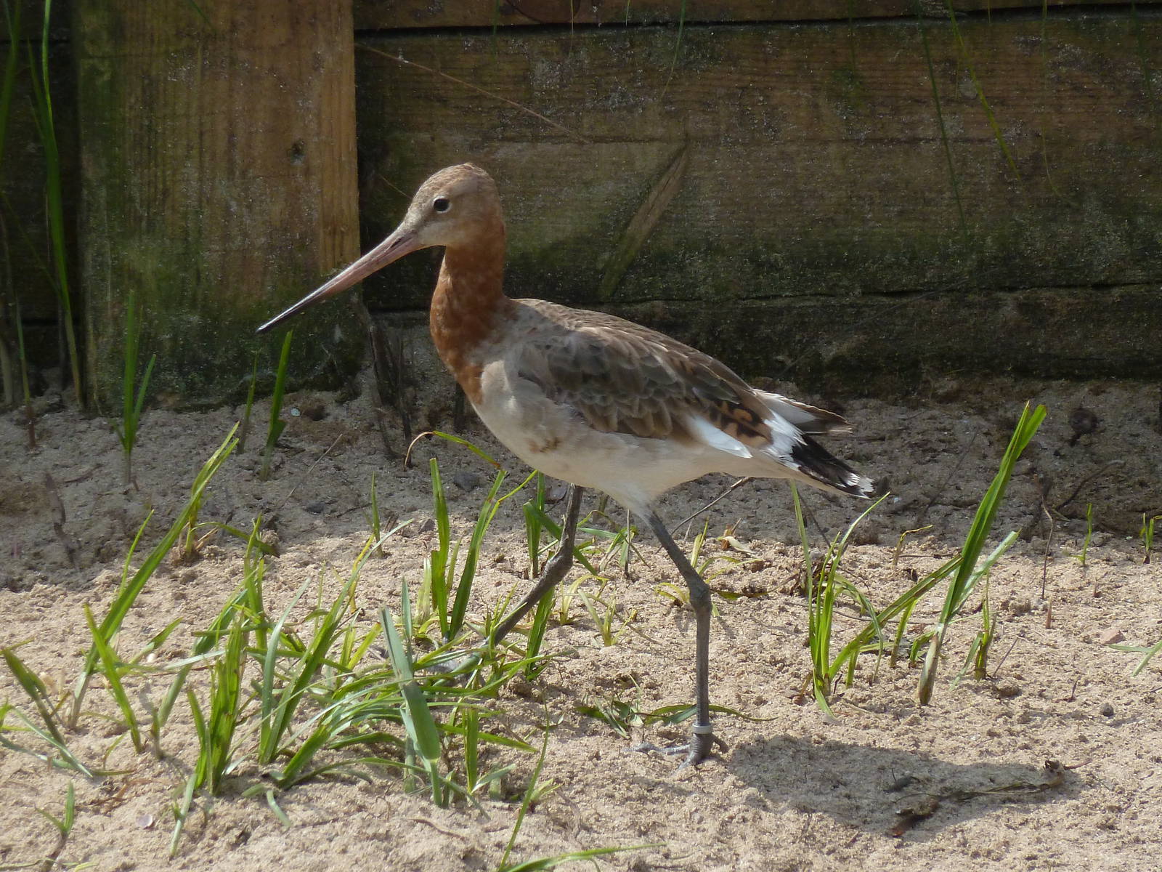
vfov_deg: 3.7
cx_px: 581
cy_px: 436
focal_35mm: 399
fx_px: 13394
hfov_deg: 5.0
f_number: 4.9
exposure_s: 1/500
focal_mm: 49.2
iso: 160
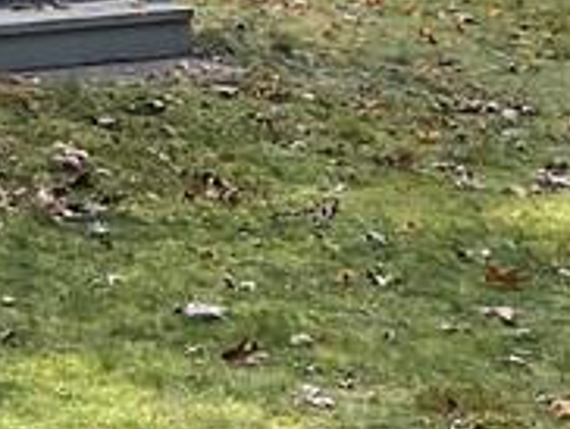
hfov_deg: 11.5
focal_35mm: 163
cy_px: -285
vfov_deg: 8.8
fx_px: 2688
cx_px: -316
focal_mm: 3
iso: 16
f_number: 1.8
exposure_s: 1/199
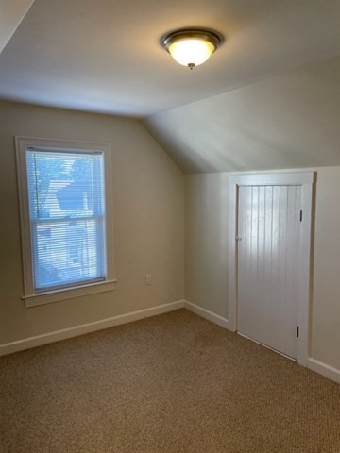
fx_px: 340
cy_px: 226
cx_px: 170
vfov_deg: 67.3
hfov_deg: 53.1
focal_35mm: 26
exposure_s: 1/120
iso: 80
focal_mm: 4.2
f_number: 1.6
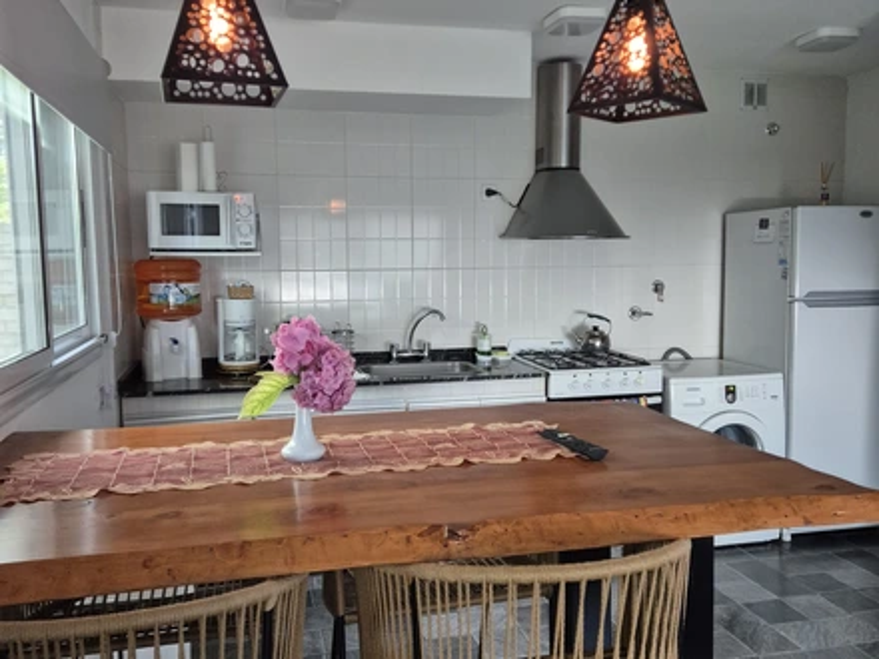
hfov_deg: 73.9
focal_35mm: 23
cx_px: 440
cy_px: 330
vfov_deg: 58.9
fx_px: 584
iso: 1000
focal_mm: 5.4
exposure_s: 1/100
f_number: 1.8
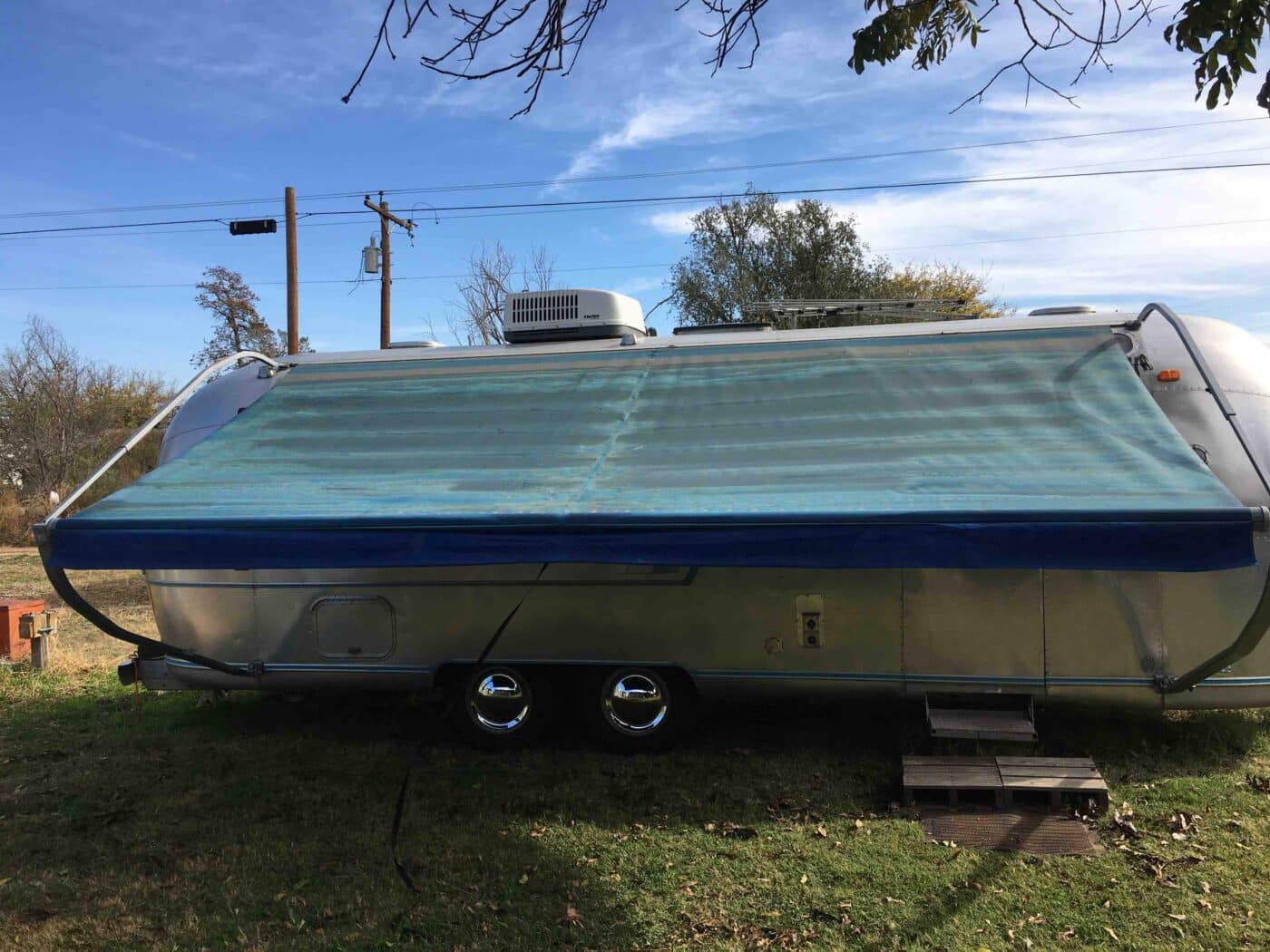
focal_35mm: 29
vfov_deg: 48.2
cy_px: 476
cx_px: 635
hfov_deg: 61.7
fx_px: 1064
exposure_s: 1/1115
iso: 25
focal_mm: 4.15
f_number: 2.2
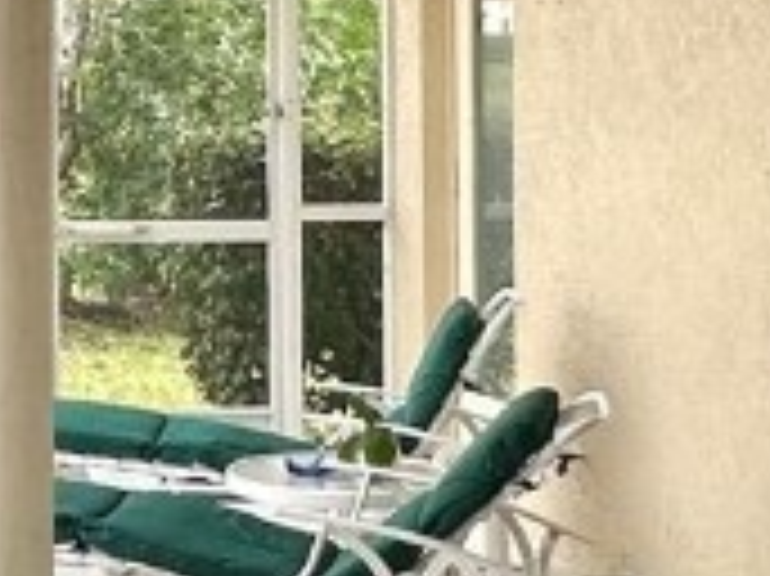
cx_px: -311
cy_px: 220
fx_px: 1867
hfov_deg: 20.6
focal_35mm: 84
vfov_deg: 17.5
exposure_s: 1/513
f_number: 2.2
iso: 40
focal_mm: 2.22
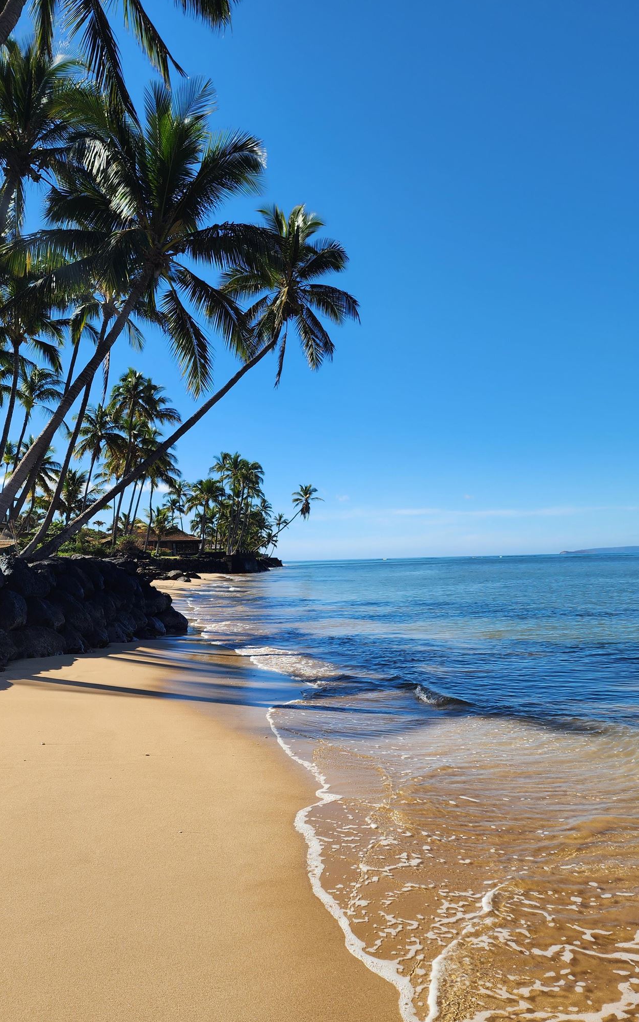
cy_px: 525
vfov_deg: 66.5
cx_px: 339
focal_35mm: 28
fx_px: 780
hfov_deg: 44.5
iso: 12
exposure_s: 1/1084
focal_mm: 6.4
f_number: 1.8
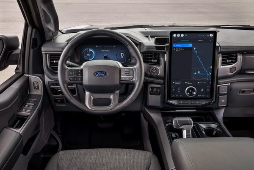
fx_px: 247
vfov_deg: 37.9
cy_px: 85
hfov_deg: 54.4
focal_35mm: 35
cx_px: 127
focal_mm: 35
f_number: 11
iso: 400
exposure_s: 1/60
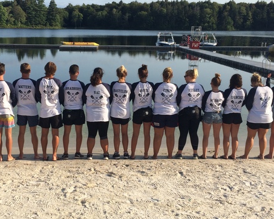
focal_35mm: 45
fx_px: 365
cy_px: 117
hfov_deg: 41.0
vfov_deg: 33.4
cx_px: 114
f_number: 2.2
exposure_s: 1/1642
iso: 32
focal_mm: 4.15
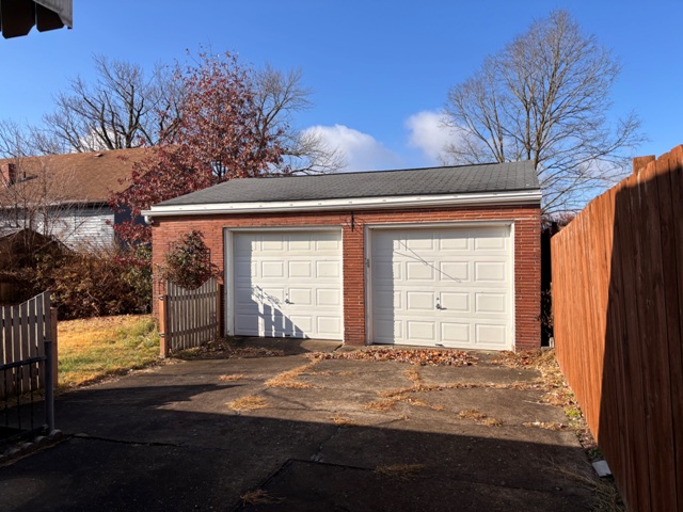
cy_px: 256
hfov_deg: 67.3
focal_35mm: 26
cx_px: 342
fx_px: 513
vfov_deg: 53.1
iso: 50
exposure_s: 1/3311
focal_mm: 5.96
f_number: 1.6
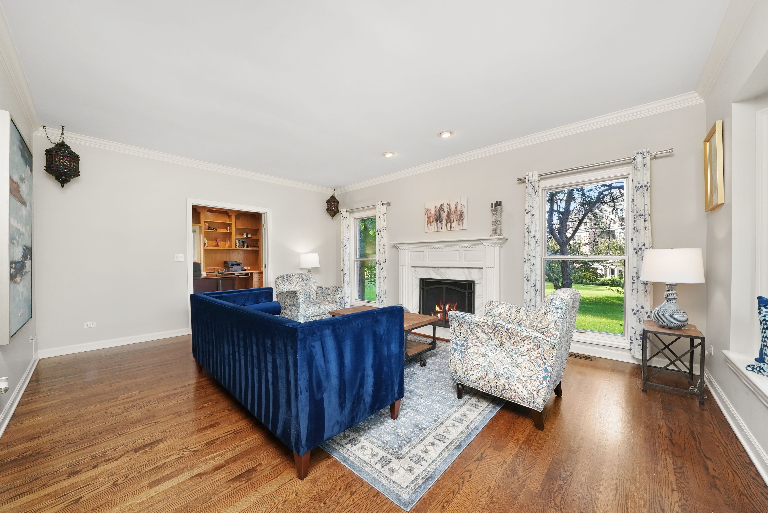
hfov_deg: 112.6
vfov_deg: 90.1
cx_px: 384
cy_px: 256
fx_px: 256
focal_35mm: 12
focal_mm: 12
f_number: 11
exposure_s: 1/4
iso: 1600
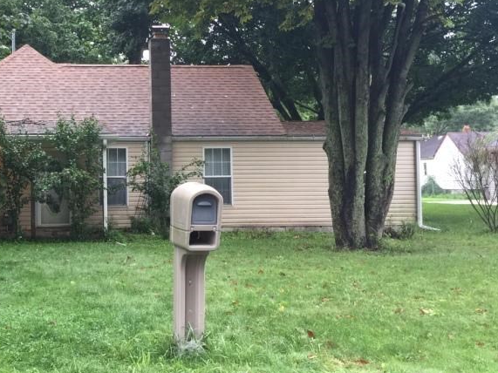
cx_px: 99
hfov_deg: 35.6
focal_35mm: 52
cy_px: 148
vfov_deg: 28.0
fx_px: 748
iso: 32
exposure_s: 1/40
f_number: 2.2
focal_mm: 4.15
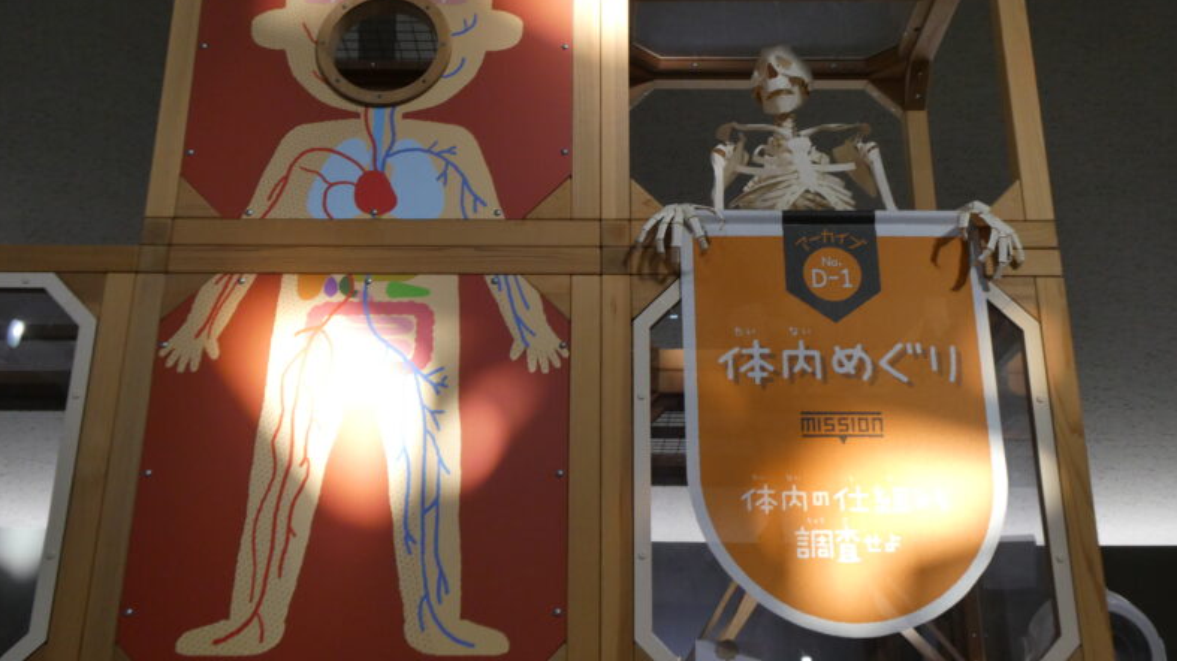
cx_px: 582
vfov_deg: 28.9
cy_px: 248
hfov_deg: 49.4
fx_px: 1279
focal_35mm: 41
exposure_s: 1/80
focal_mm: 6.7
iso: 160
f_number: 3.7
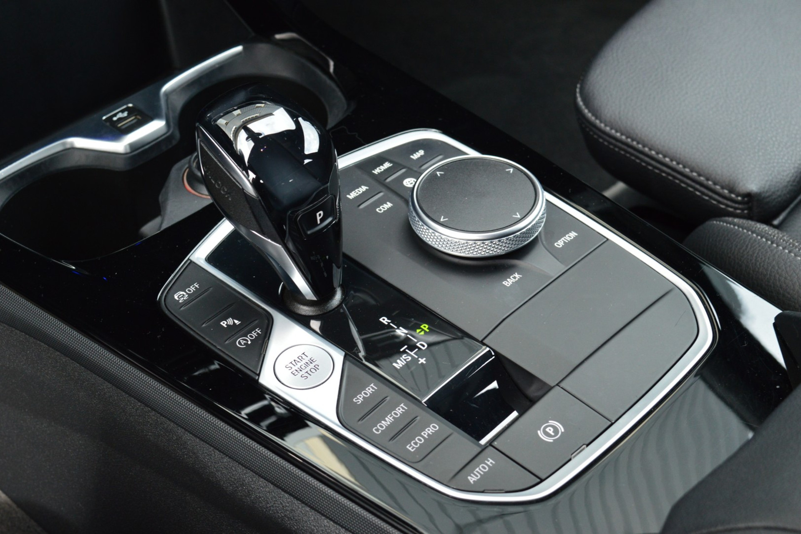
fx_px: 1268
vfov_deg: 23.8
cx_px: 400
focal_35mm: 57
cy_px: 267
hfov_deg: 35.1
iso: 800
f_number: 8
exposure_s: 1/60
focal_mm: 38
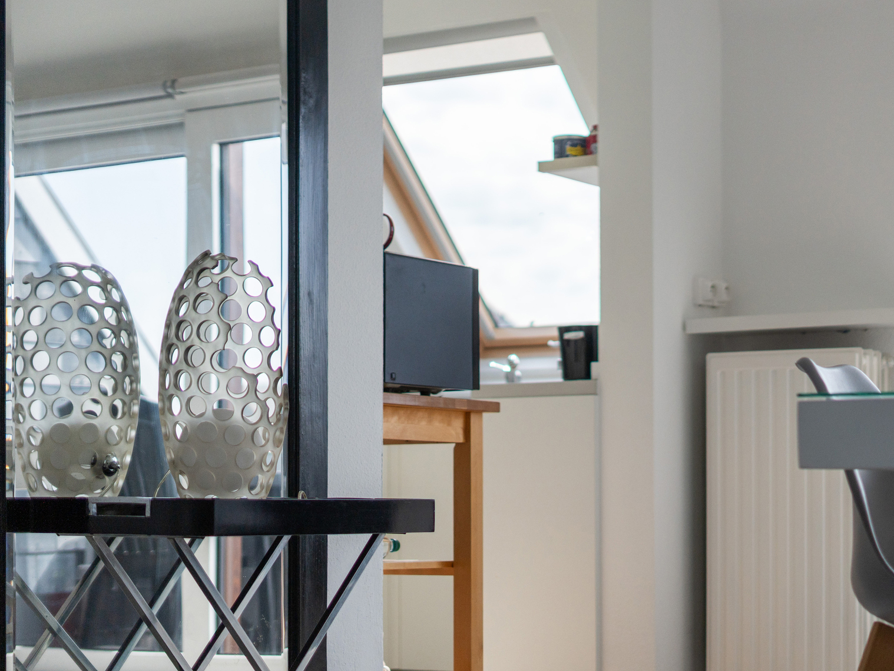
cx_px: 632
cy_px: 373
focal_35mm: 76
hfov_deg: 25.4
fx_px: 1963
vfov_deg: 19.4
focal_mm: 50
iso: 250
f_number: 1.8
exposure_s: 1/8000
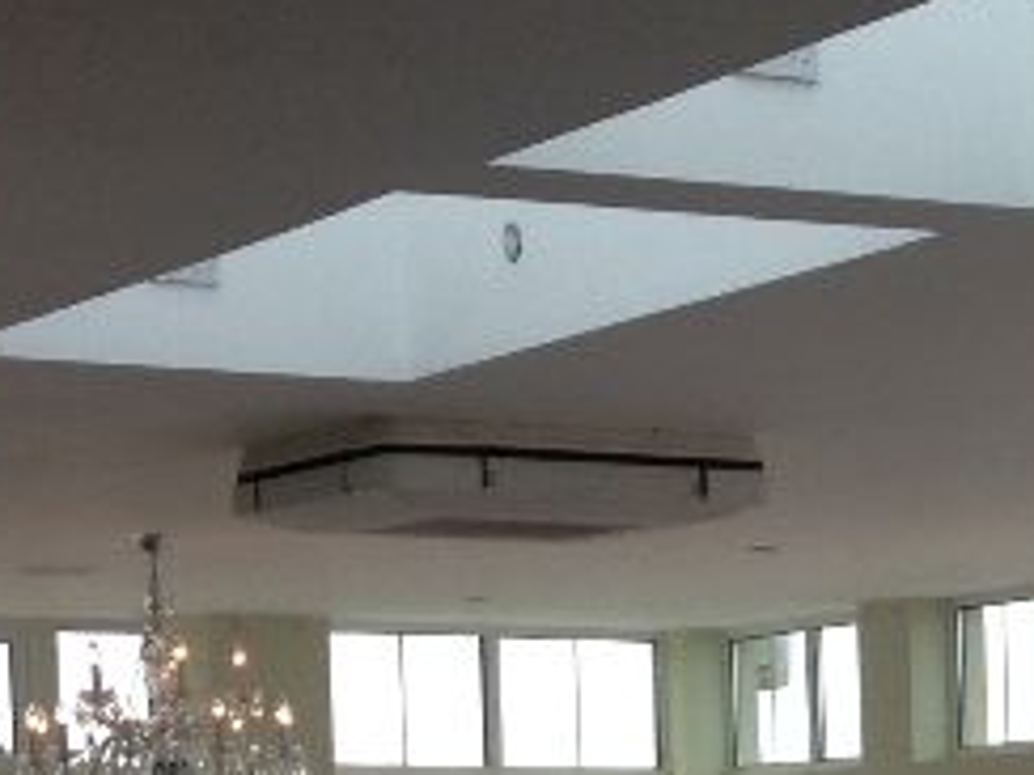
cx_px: 1534
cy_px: 1215
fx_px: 5138
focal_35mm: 172
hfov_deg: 11.1
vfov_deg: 8.4
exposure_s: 1/587
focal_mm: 4.28
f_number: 2.4
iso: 50
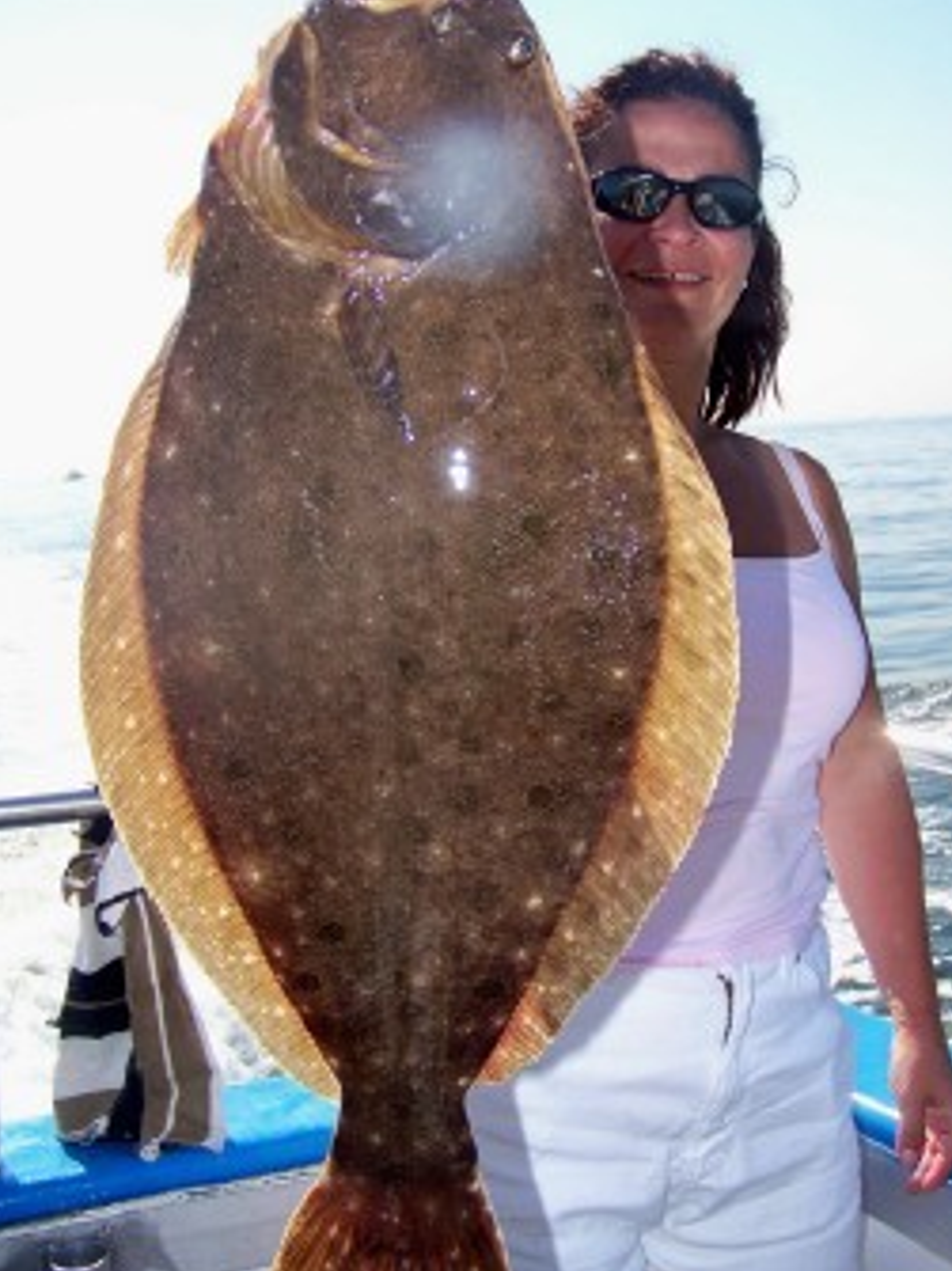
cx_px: 546
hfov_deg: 33.5
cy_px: 615
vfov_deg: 43.9
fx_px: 1578
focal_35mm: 43
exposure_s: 1/800
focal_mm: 5.85
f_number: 2.8
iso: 64
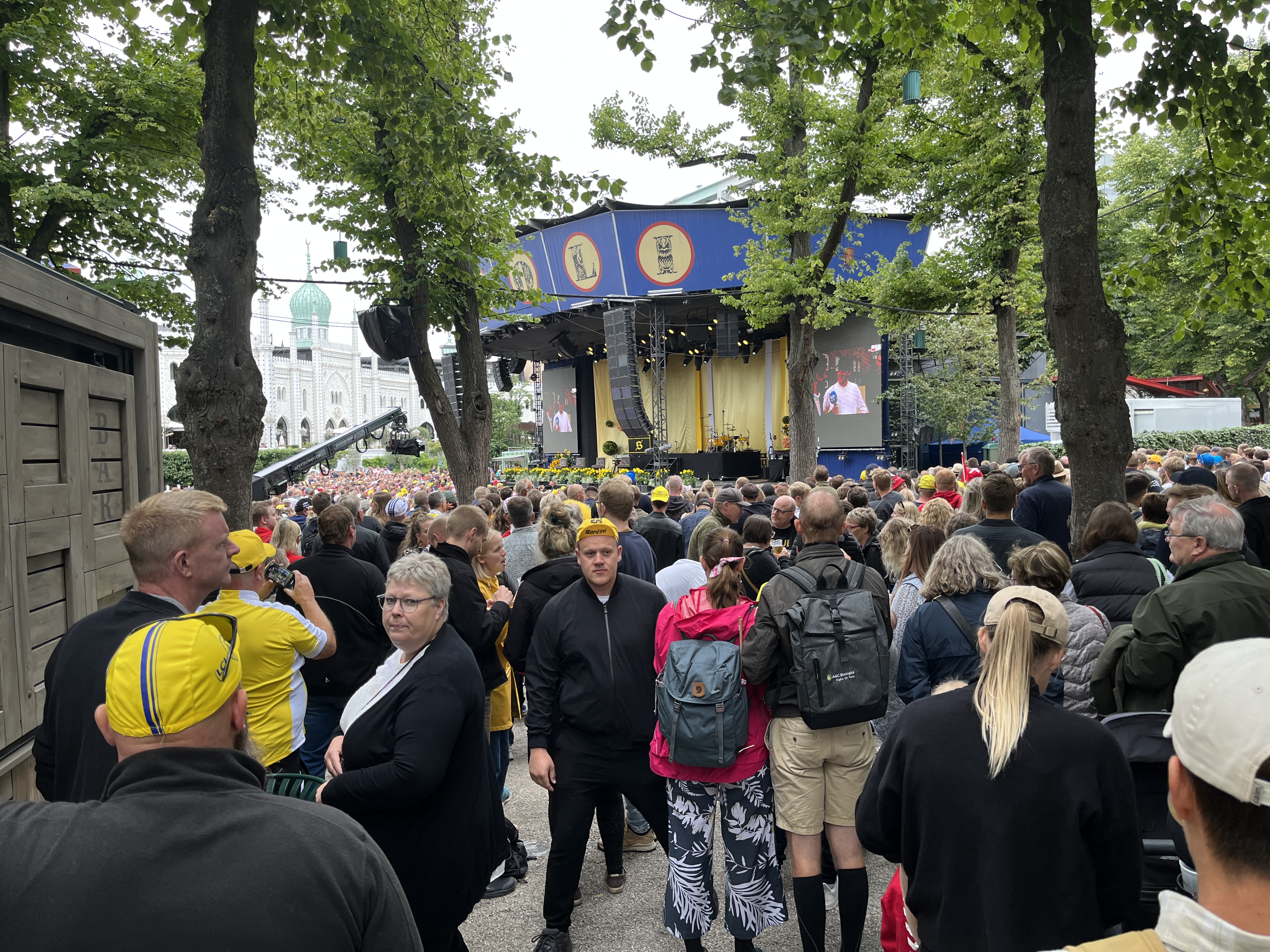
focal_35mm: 26
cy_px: 476
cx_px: 635
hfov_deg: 67.3
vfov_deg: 53.1
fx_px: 954
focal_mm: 5.1
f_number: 1.6
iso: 32
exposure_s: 1/141
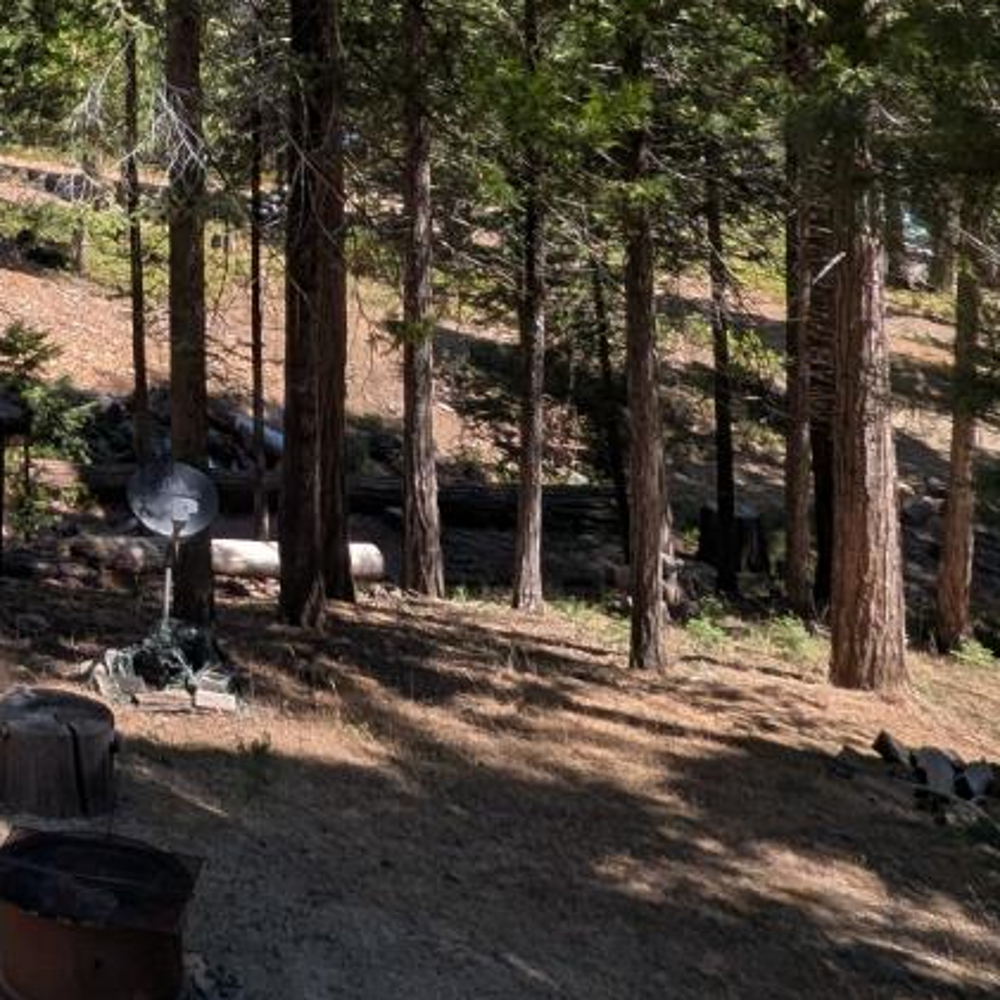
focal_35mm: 41
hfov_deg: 33.8
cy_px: -122
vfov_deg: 34.7
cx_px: -176
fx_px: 1340
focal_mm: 1.95
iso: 44
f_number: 2.2
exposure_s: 1/756
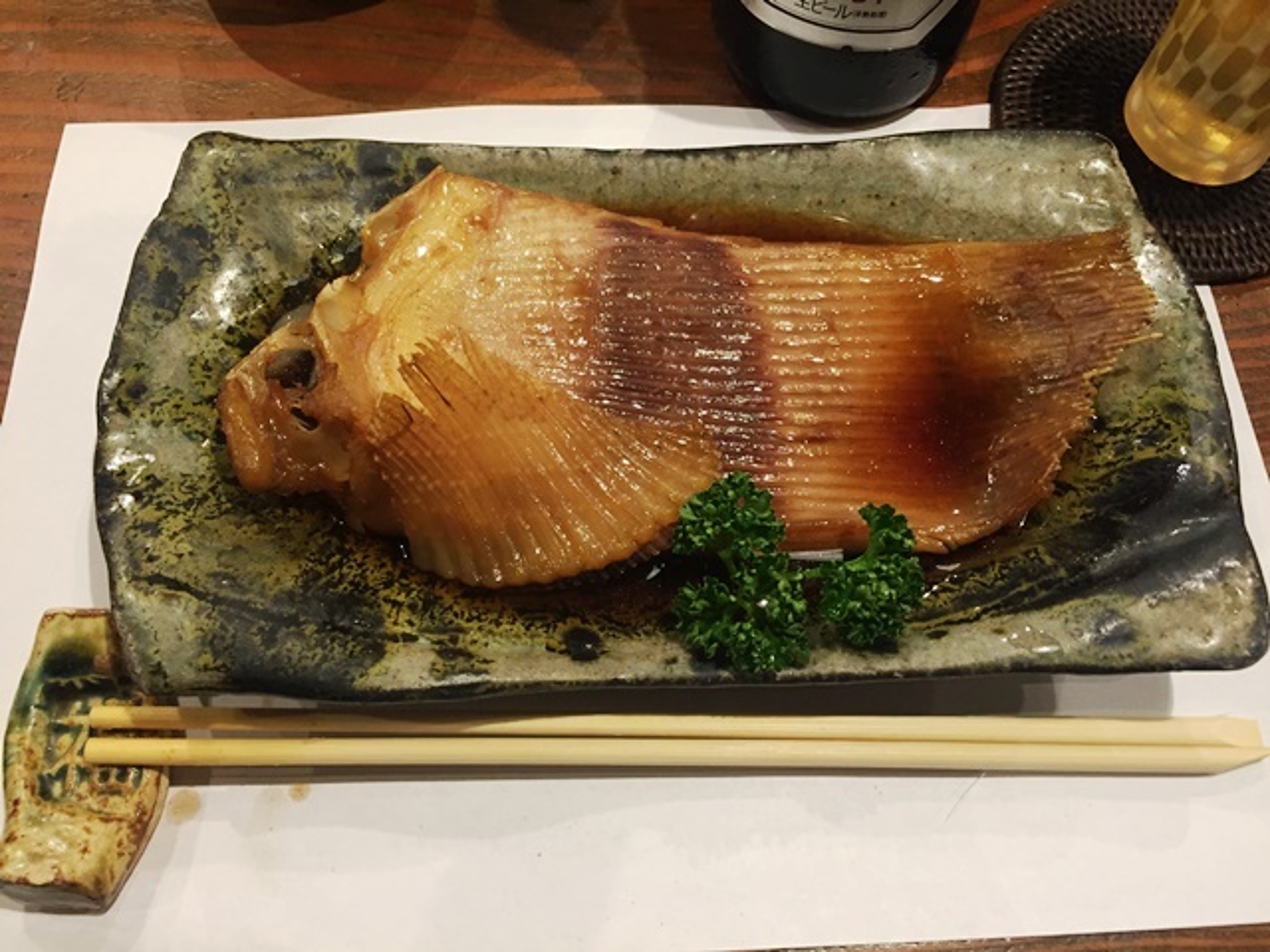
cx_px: 635
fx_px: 1064
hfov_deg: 61.7
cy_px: 476
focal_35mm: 29
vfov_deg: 48.2
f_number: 2.2
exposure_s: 1/30
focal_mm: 4.15
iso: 100
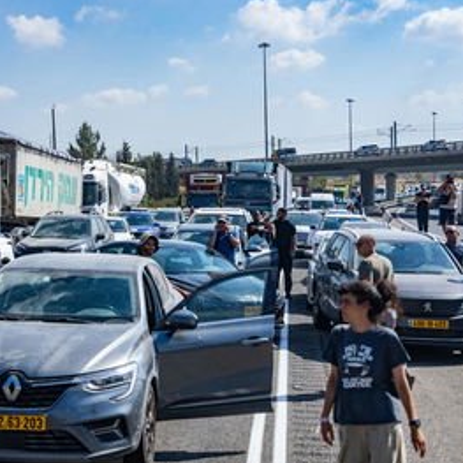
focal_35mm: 75
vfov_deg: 23.1
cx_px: 123
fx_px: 1135
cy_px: 231
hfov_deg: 22.9
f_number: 4.5
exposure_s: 1/4000
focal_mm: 58
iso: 400
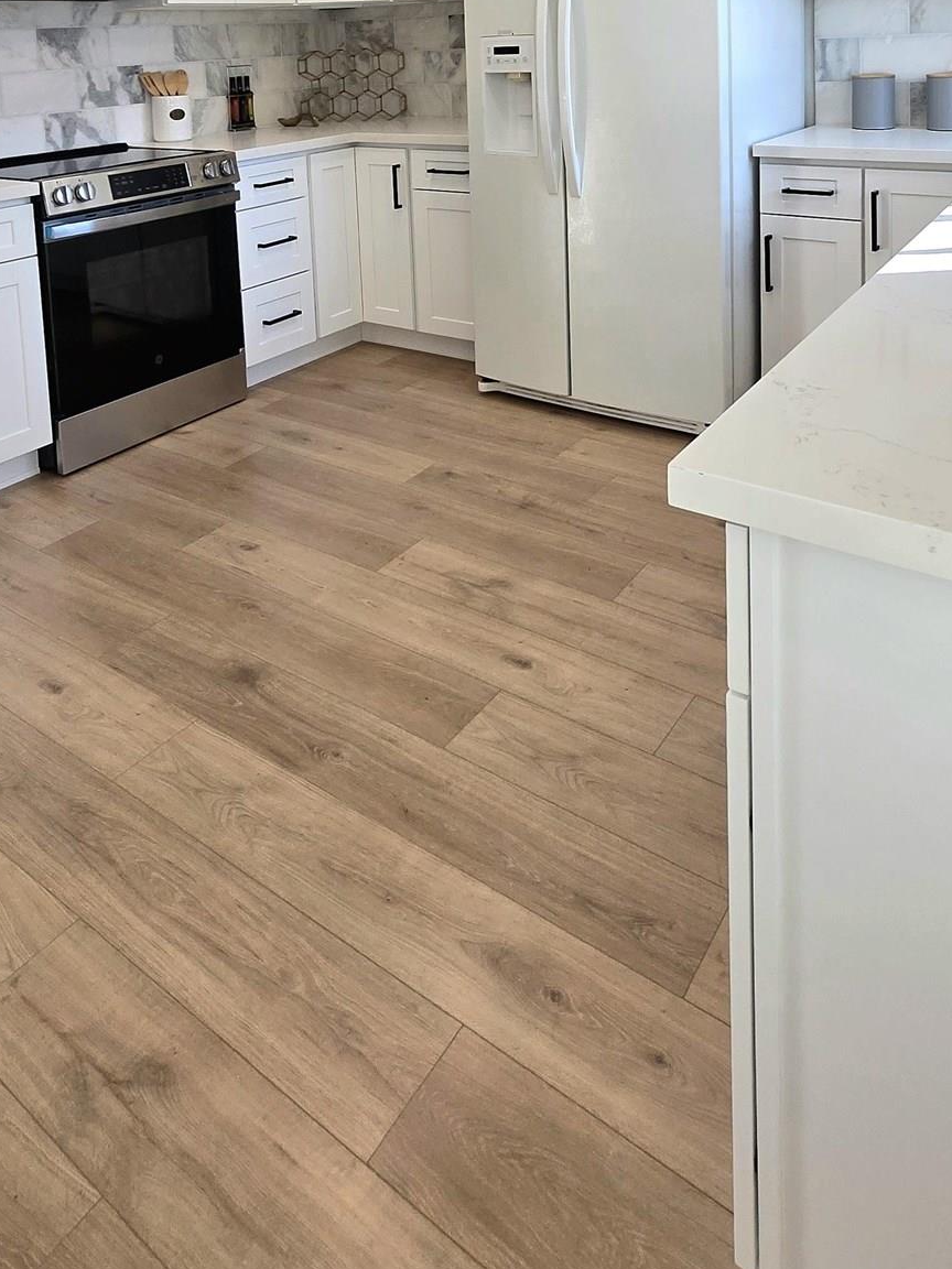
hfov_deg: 53.0
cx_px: 425
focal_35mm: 26
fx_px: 953
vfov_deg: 57.8
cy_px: 130
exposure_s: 1/120
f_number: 2.2
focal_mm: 1.7
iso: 50
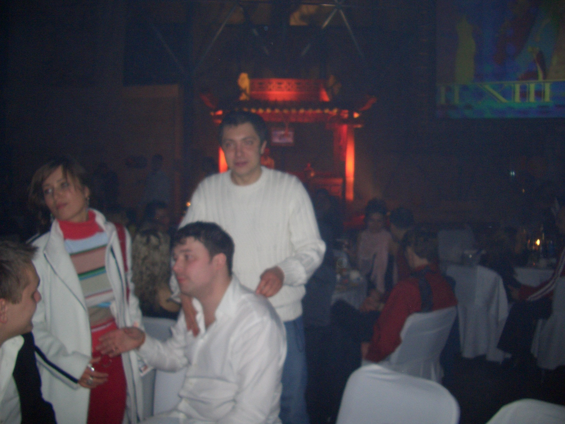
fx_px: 571
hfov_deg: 52.6
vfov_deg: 40.7
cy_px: 212
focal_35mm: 35
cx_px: 282
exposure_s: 1/60
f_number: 2.6
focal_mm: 5.8
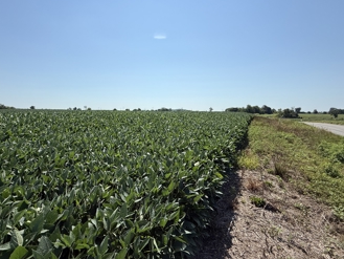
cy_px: 131
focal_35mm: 17
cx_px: 160
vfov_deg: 74.8
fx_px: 169
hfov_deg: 90.9
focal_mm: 2.22
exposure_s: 1/3125
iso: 50
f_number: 2.2
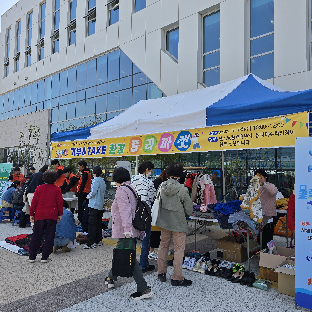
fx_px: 286
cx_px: 165
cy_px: 151
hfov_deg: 57.3
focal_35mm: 28
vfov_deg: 57.3
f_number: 1.7
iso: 12
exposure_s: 1/580
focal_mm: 6.3
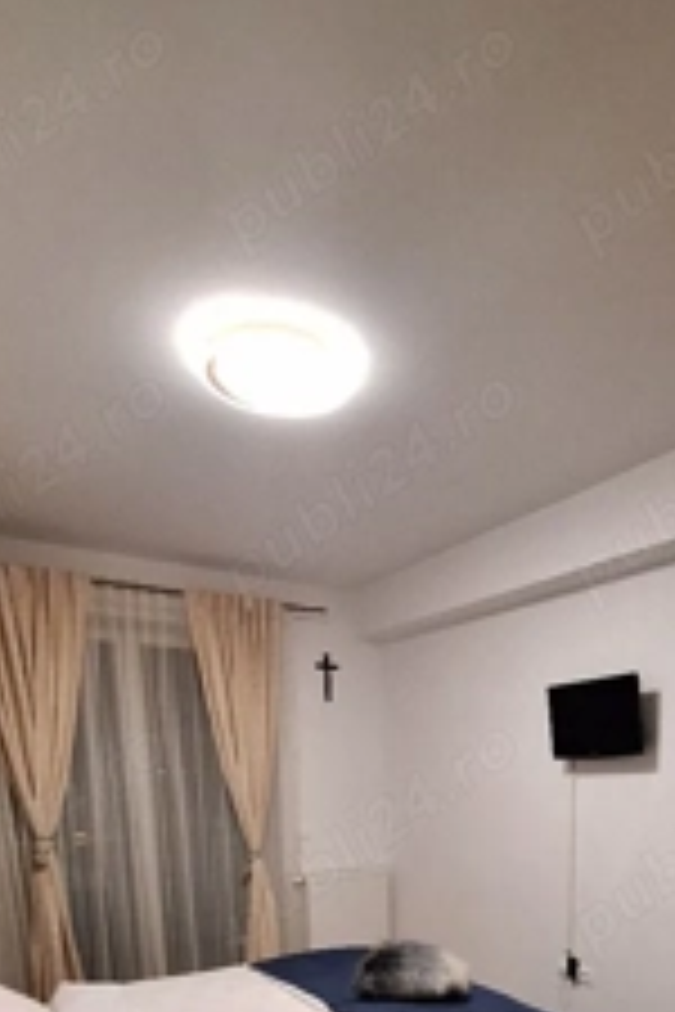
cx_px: 459
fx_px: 675
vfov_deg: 63.1
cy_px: 891
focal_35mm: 24
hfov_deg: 52.0
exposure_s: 1/25
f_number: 2.2
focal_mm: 1.74
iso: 320
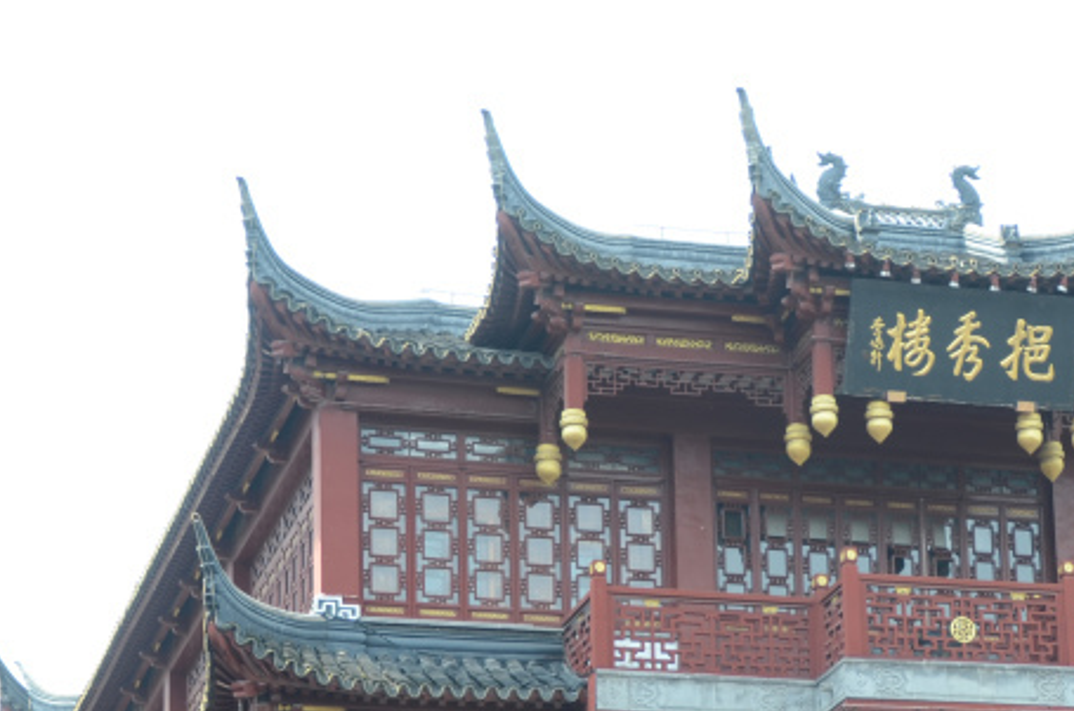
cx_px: 902
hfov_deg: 17.2
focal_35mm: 118
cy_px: 742
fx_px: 3515
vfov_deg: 11.4
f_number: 4.5
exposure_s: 1/100
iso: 100
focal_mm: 35
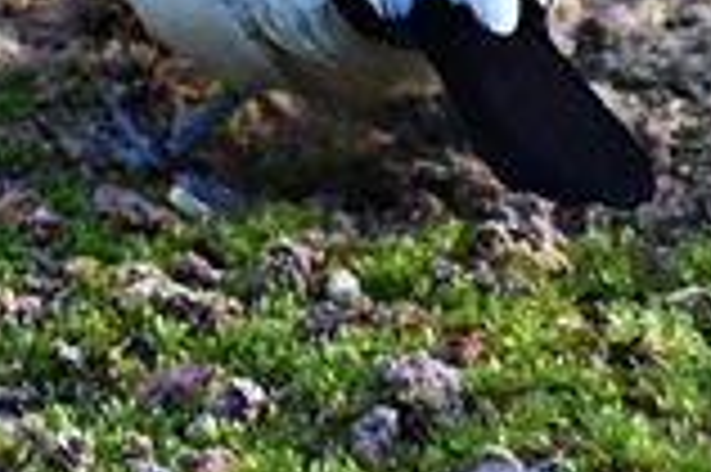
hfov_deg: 1.5
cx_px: 266
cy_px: -254
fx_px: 26871
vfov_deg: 1.0
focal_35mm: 1362
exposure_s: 1/200
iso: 800
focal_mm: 140
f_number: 5.6
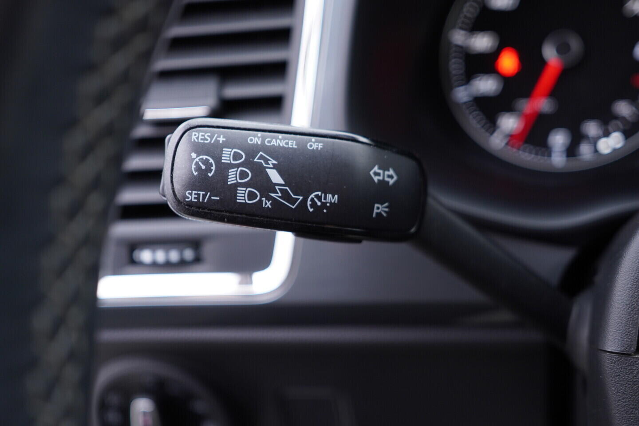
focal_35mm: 36
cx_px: 320
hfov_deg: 53.1
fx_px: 639
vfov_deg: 36.9
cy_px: 213
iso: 250
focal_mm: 24
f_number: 2.8
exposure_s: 1/40
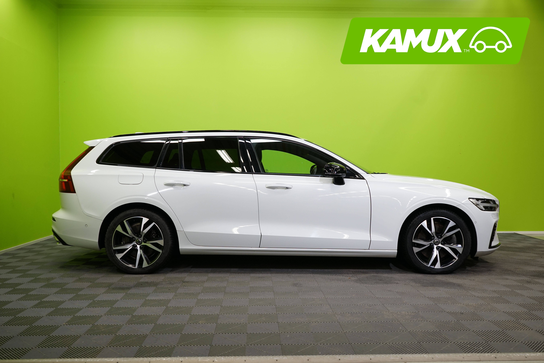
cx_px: 272
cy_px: 182
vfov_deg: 42.3
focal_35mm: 31
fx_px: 468
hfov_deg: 60.3
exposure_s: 1/30
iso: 500
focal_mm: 31
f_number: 6.3
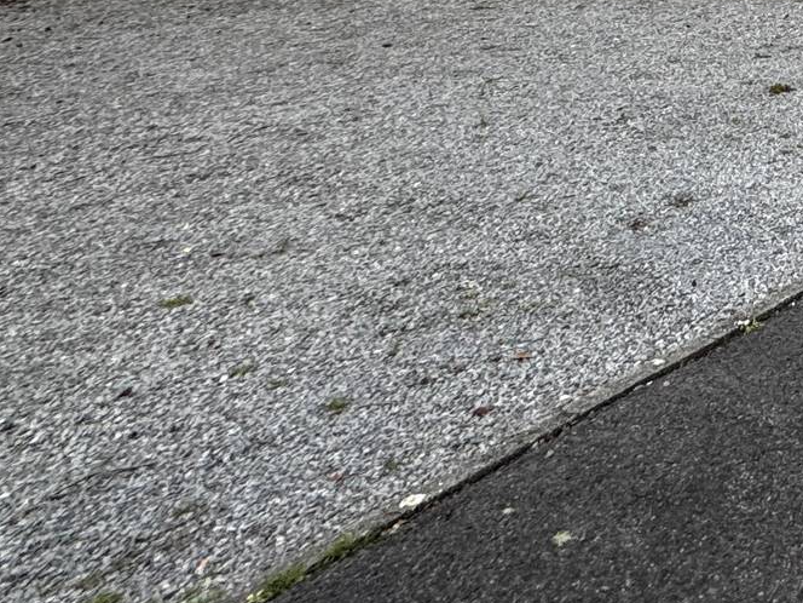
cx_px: 1235
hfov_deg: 25.6
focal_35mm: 54
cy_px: -534
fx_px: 1253
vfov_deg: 19.1
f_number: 2.2
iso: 40
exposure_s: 1/492
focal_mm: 2.22
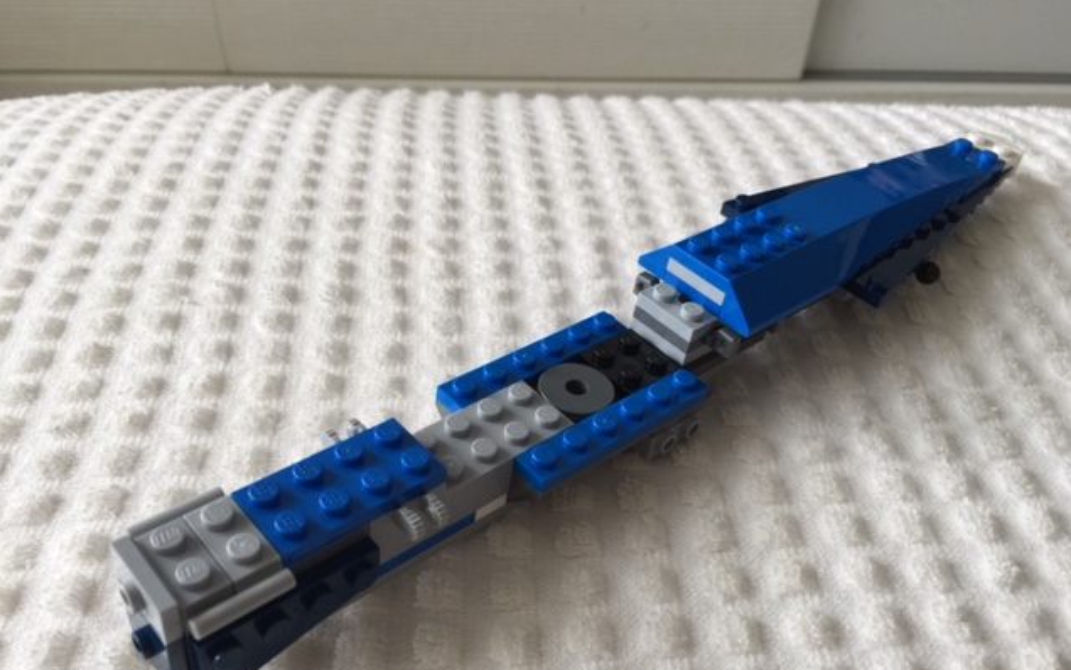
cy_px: 398
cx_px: 536
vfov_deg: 40.4
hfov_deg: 61.2
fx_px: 905
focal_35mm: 31
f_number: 2.2
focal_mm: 4.15
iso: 32
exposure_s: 1/40
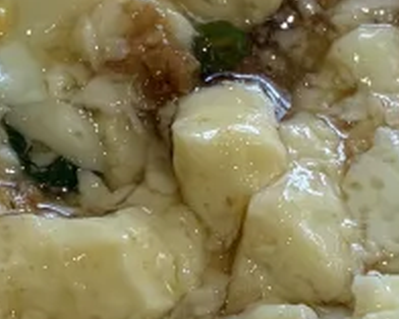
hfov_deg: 10.4
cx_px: 106
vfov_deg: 8.3
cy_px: 171
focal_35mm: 186
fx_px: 2198
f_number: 1.6
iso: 32
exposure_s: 1/100
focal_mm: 5.96
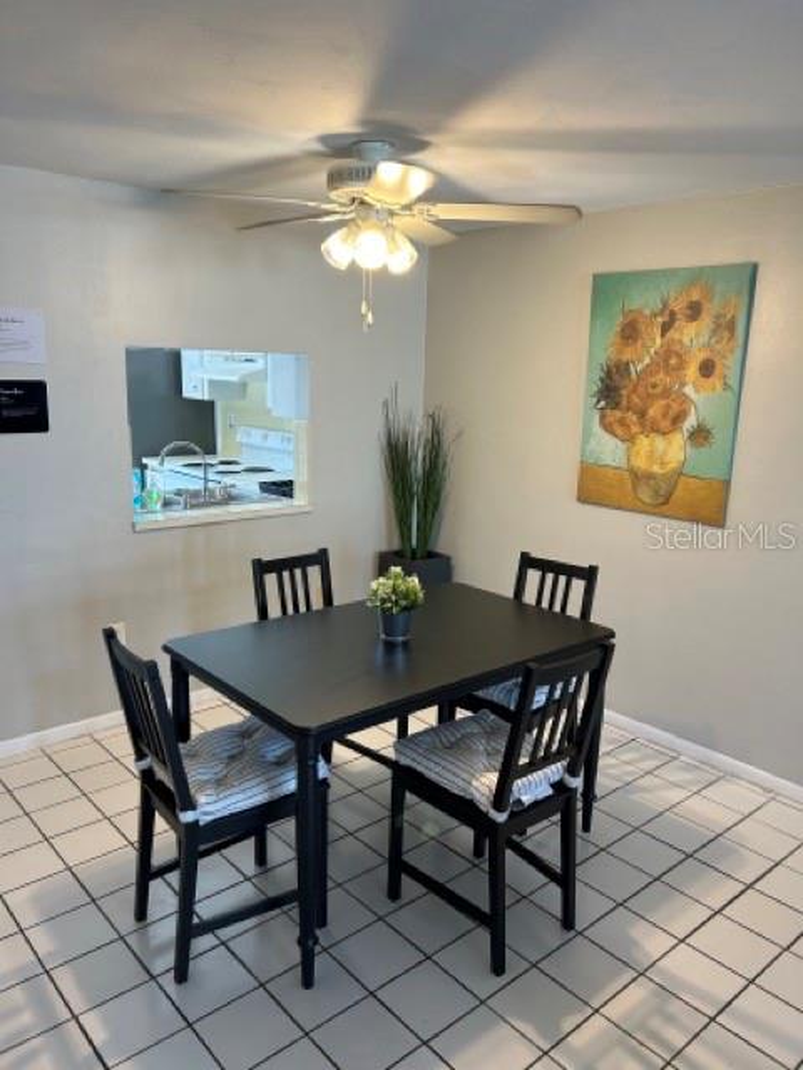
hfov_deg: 53.1
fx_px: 804
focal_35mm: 26
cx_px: 402
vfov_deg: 67.3
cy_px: 535
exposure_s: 1/120
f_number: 1.5
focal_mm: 5.7
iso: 100
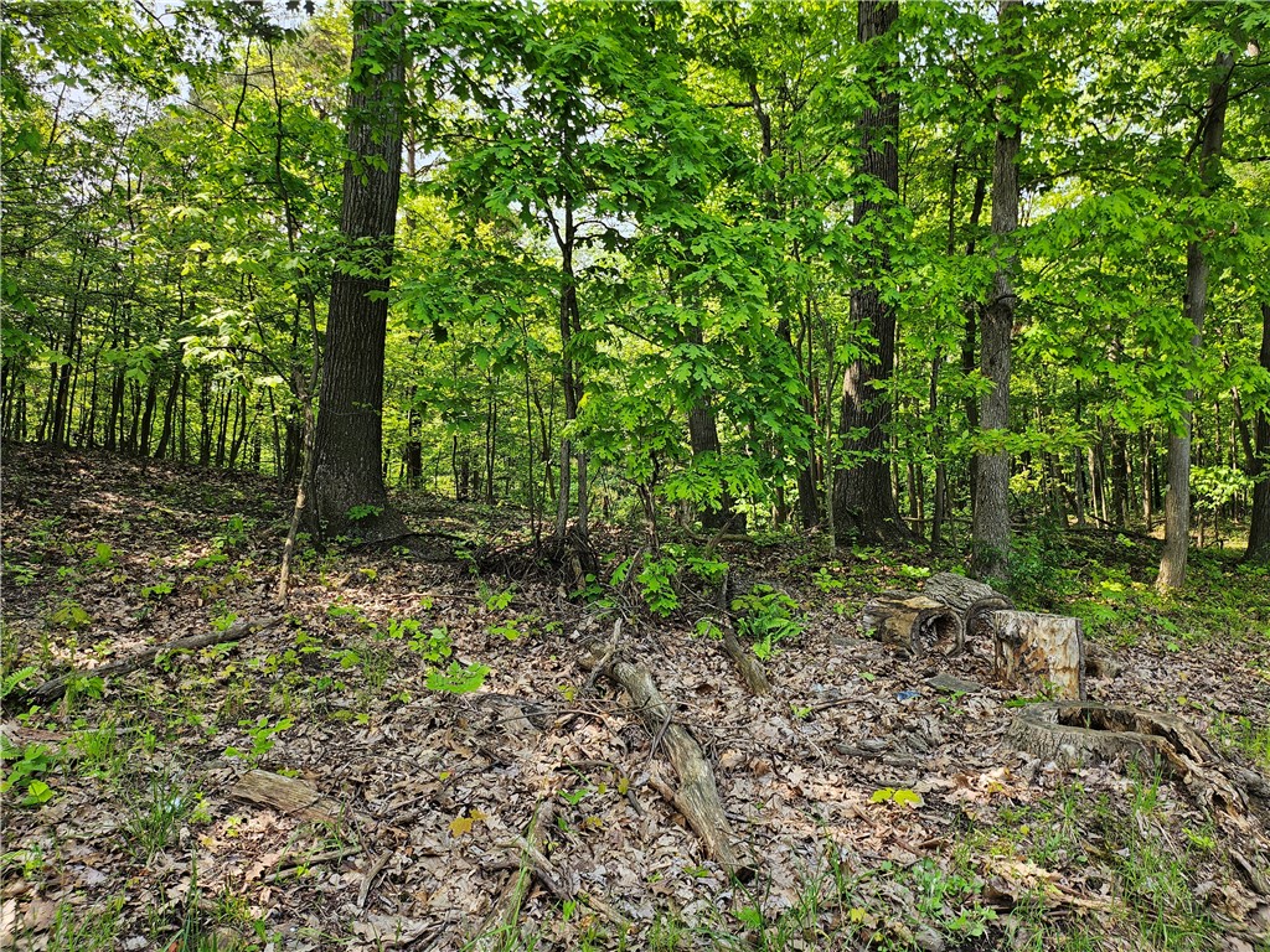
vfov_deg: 56.8
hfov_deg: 71.6
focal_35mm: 24
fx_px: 881
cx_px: 635
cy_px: 476
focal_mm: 5
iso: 50
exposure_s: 1/526
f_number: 1.8
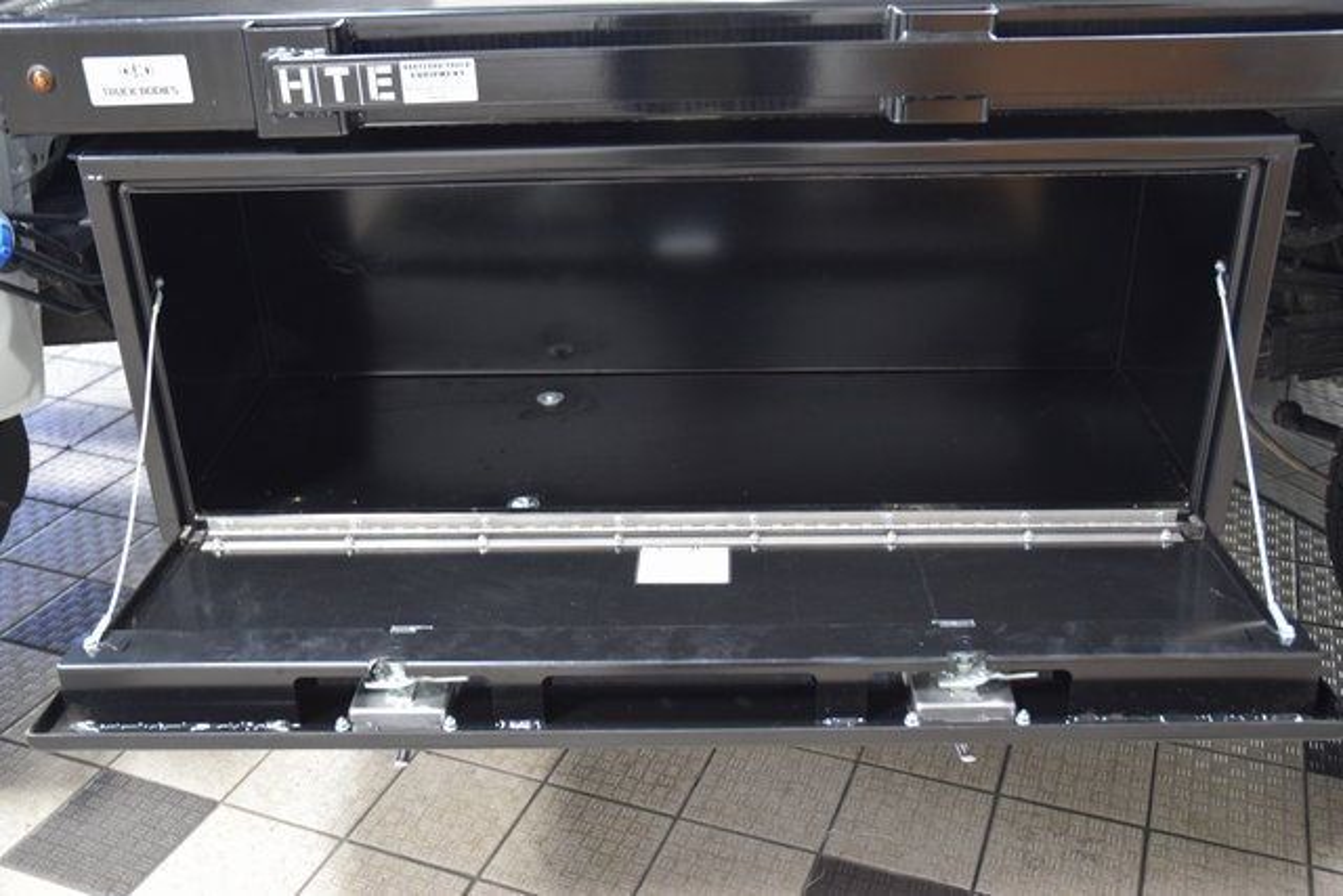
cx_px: 672
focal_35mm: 38
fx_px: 1399
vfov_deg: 35.5
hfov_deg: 51.3
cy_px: 448
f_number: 3.8
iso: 1600
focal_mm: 25
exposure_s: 1/15
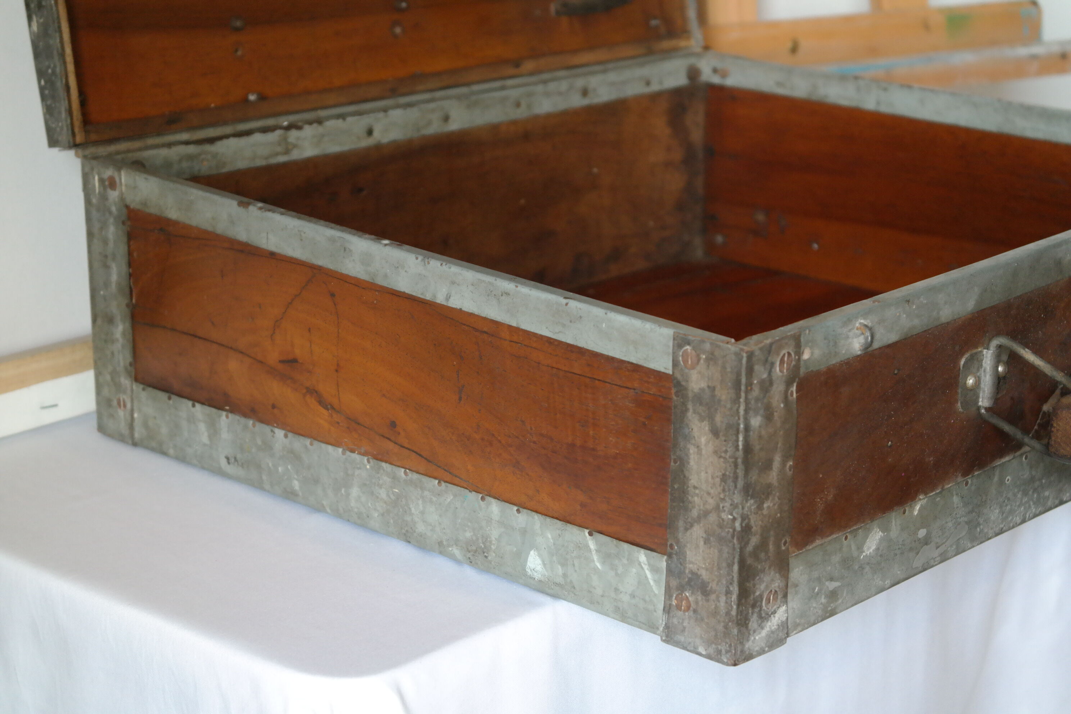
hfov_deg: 26.3
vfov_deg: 17.7
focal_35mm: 77
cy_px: 357
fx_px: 2291
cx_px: 536
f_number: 5.6
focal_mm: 50
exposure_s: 1/80
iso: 1600
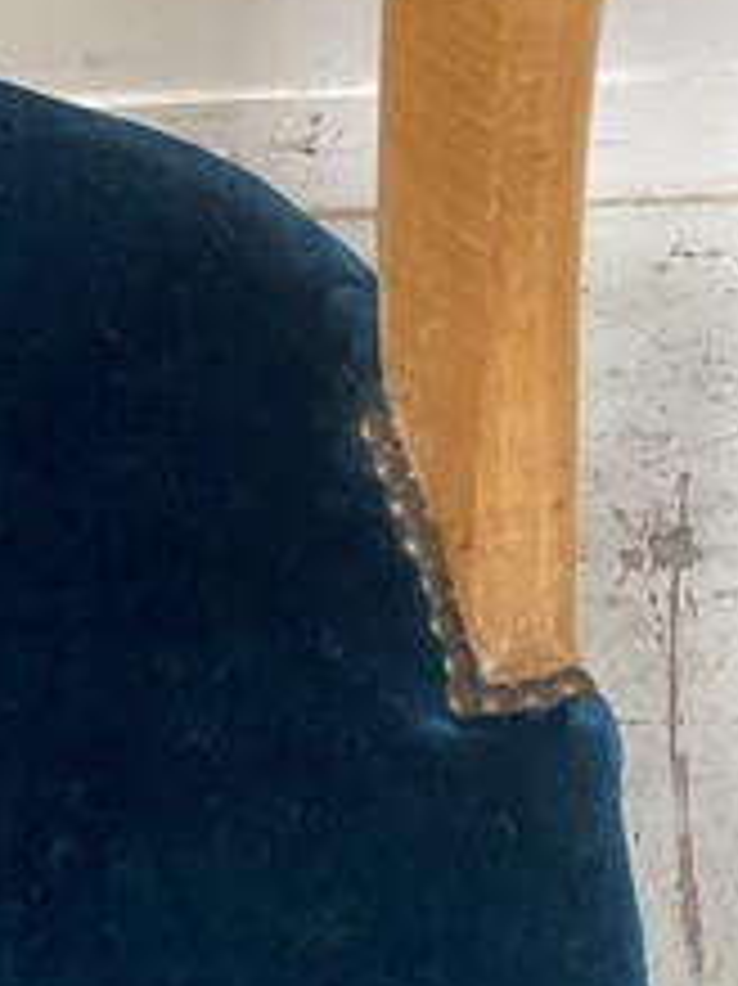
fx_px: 2162
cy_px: 869
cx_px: -306
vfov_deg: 25.0
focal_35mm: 76
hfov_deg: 17.7
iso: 640
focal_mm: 4.25
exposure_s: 1/30
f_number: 1.8
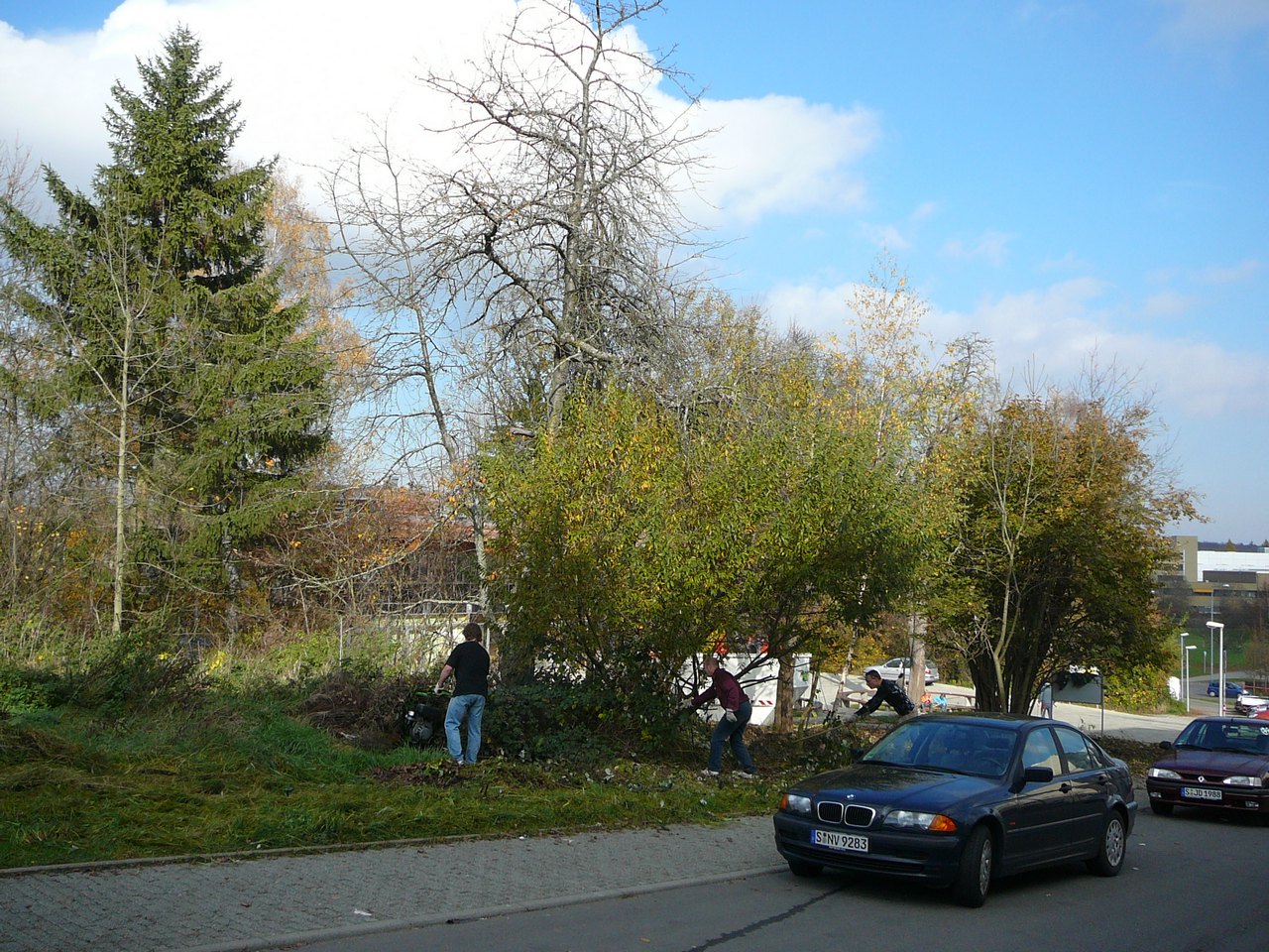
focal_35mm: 35
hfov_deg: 52.6
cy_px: 476
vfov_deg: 40.7
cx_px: 634
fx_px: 1283
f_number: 2.8
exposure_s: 1/800
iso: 80
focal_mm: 5.2
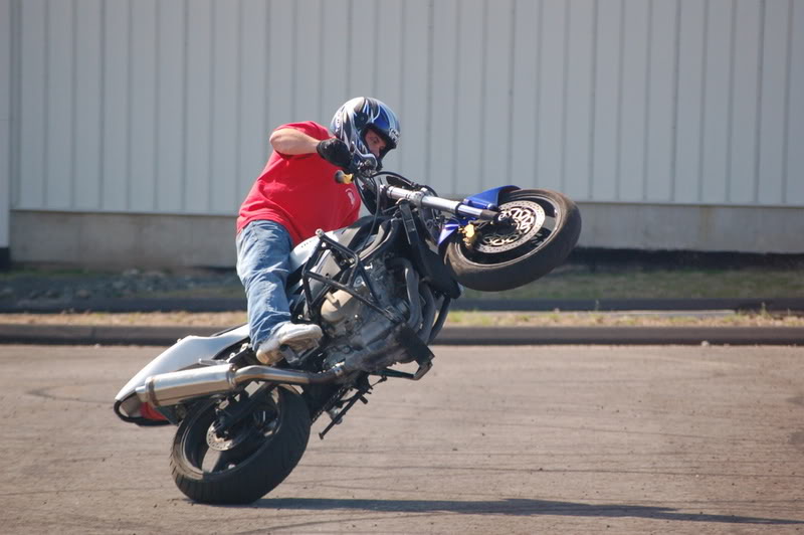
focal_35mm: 300
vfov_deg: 4.6
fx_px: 6694
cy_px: 268
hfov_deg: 6.9
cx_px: 402
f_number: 5.6
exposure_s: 1/320
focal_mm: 200
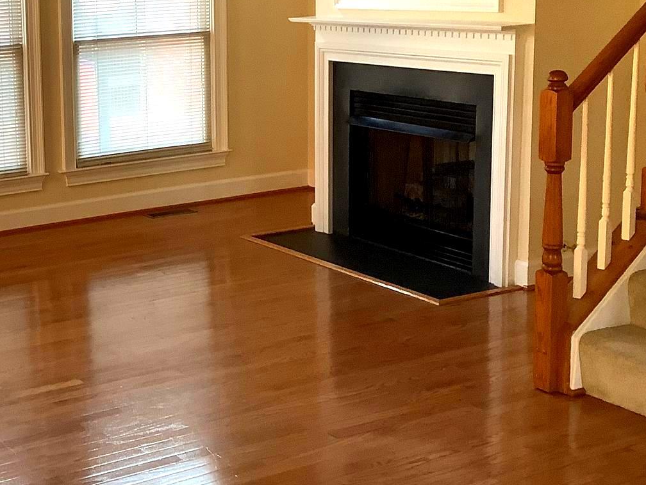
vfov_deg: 23.1
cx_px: 81
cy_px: 137
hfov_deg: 29.6
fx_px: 1176
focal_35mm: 63
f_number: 2.4
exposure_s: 1/60
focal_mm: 3.3
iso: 125
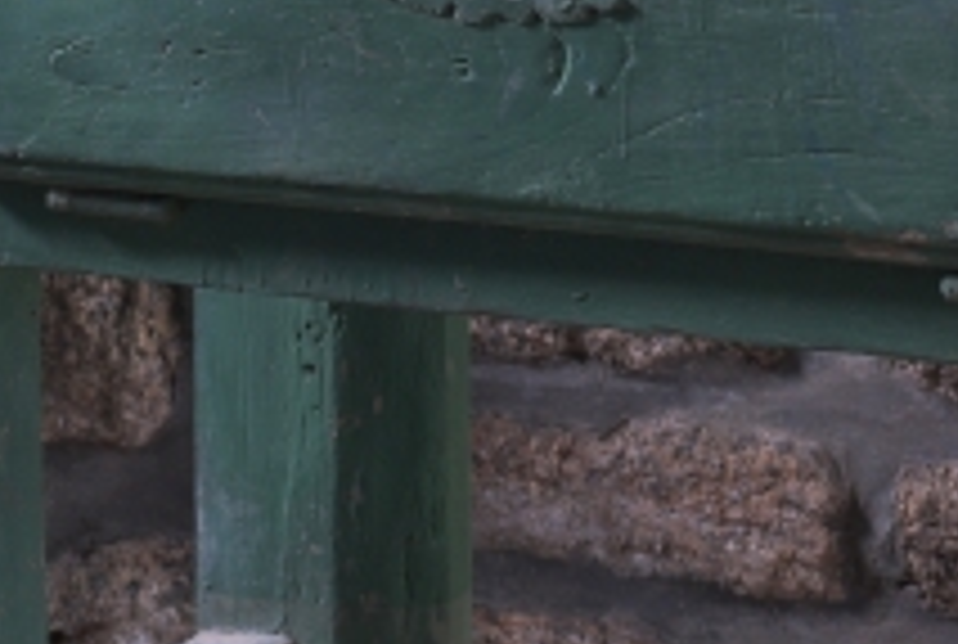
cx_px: 839
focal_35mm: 376
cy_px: 365
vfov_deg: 3.7
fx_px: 10027
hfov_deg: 5.5
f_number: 11
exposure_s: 1/50
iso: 100
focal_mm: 70
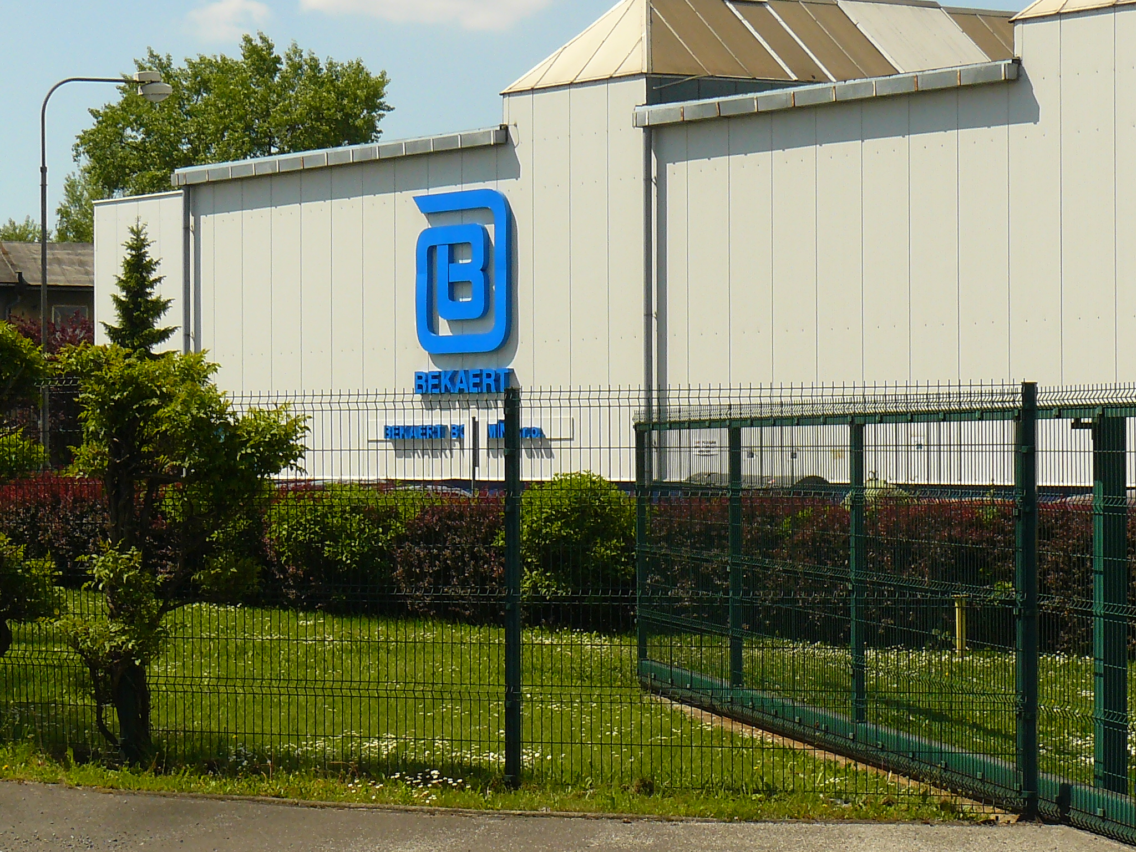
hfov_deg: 22.0
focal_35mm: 89
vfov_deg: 16.6
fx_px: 2921
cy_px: 426
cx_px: 568
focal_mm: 9.9
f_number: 7.1
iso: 100
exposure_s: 1/400
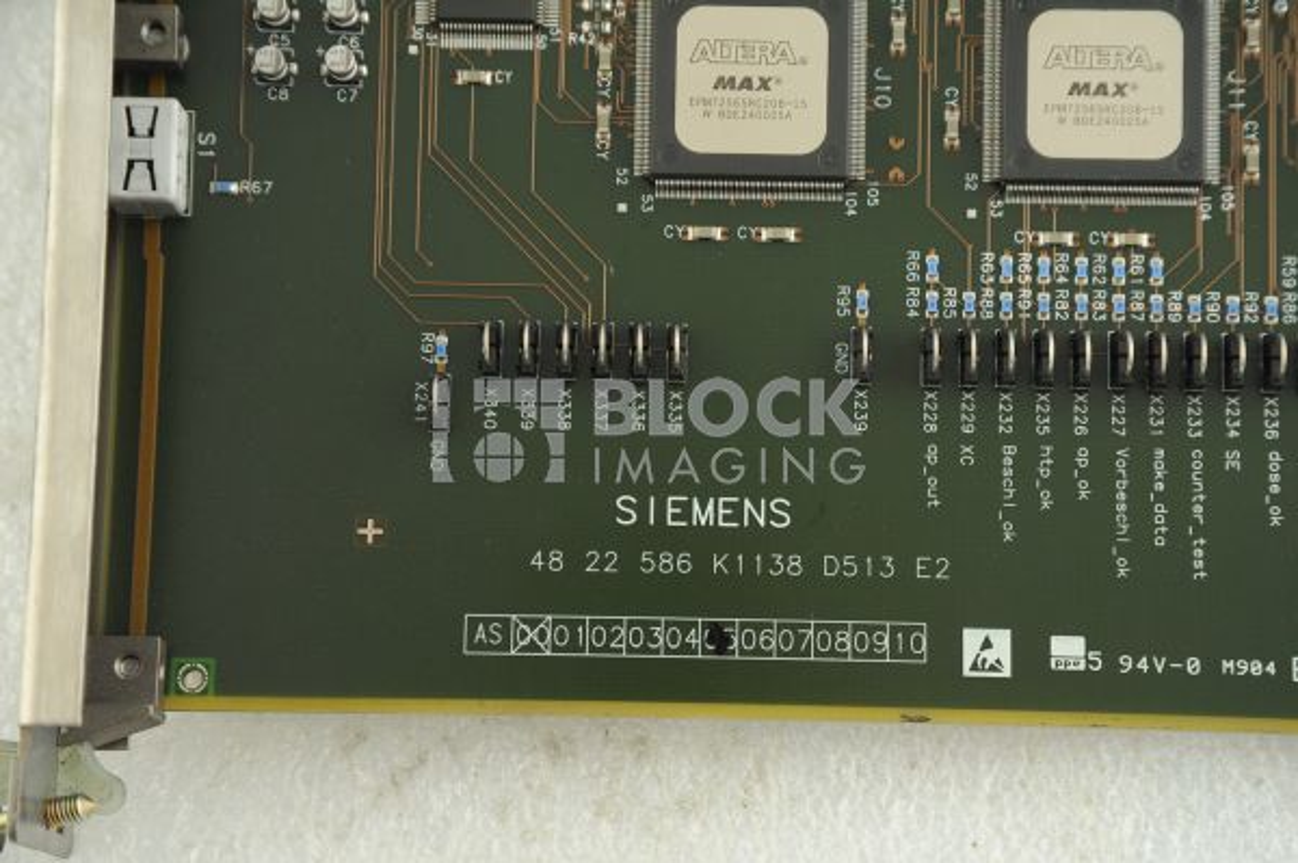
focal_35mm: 120
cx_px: 649
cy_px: 432
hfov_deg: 17.1
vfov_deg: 11.4
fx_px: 4323
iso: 1600
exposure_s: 1/100
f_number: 9
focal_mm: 120
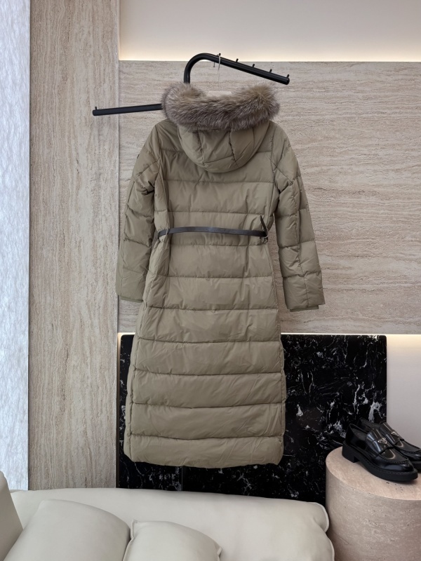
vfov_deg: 71.6
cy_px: 280
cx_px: 210
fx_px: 389
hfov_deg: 56.8
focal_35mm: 24
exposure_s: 1/237
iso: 64
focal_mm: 6.76
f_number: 1.78
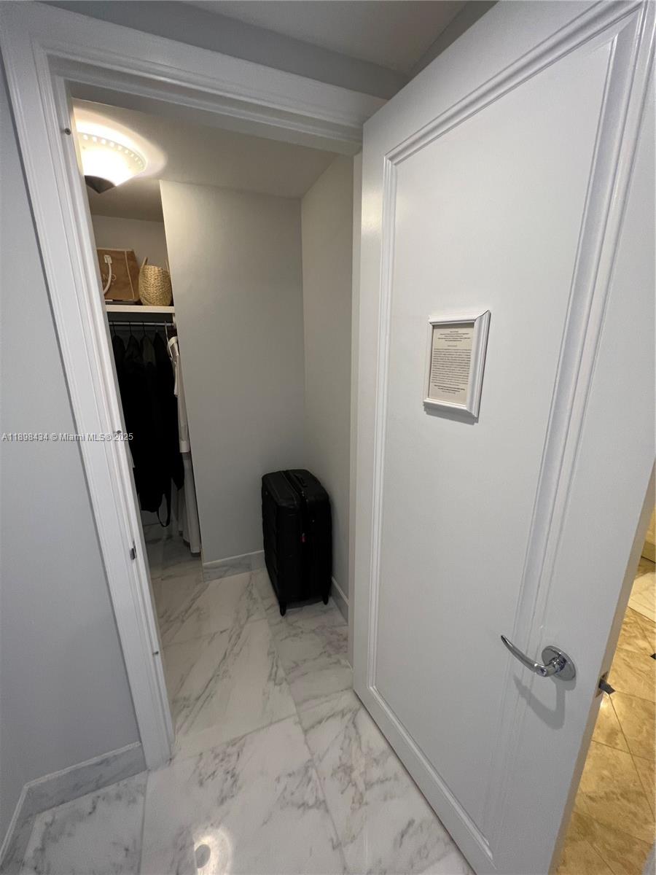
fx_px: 328
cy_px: 438
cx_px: 328
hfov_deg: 89.9
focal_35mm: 13
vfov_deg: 106.2
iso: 125
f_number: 1.8
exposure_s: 1/60
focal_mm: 1.57
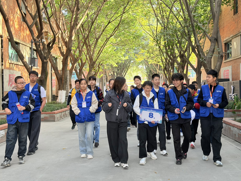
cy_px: 90
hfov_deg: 39.7
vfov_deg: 30.3
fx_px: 334
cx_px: 120
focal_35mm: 48
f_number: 1.78
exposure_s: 1/62
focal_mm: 6.76
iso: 100
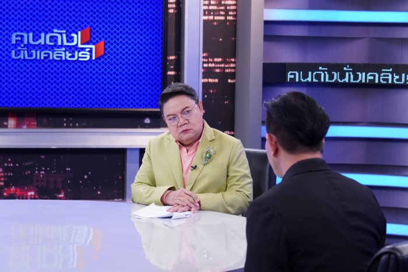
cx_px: 204
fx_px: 1031
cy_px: 136
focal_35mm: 91
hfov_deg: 22.4
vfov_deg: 15.0
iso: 3200
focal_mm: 91
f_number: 7.1
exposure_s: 1/160
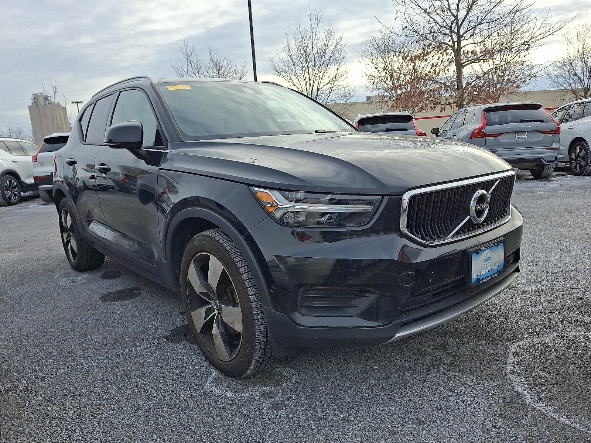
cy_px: 222
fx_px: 427
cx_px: 296
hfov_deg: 69.4
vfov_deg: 54.9
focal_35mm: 25
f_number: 1.8
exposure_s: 1/1250
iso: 25
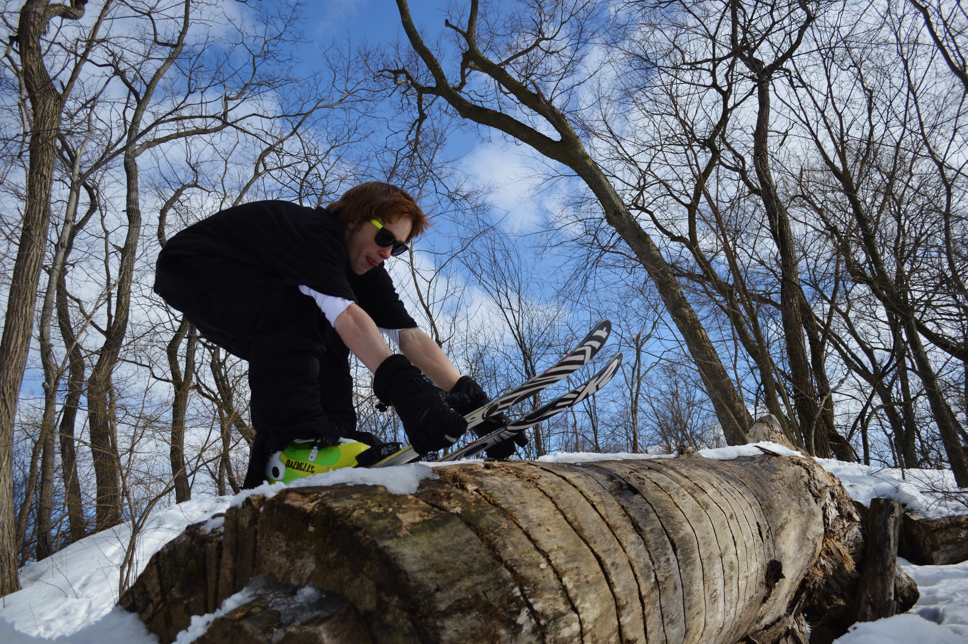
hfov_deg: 67.4
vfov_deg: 47.8
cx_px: 484
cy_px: 322
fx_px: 725
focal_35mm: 27
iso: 100
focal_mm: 18
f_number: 3.5
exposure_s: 1/1250
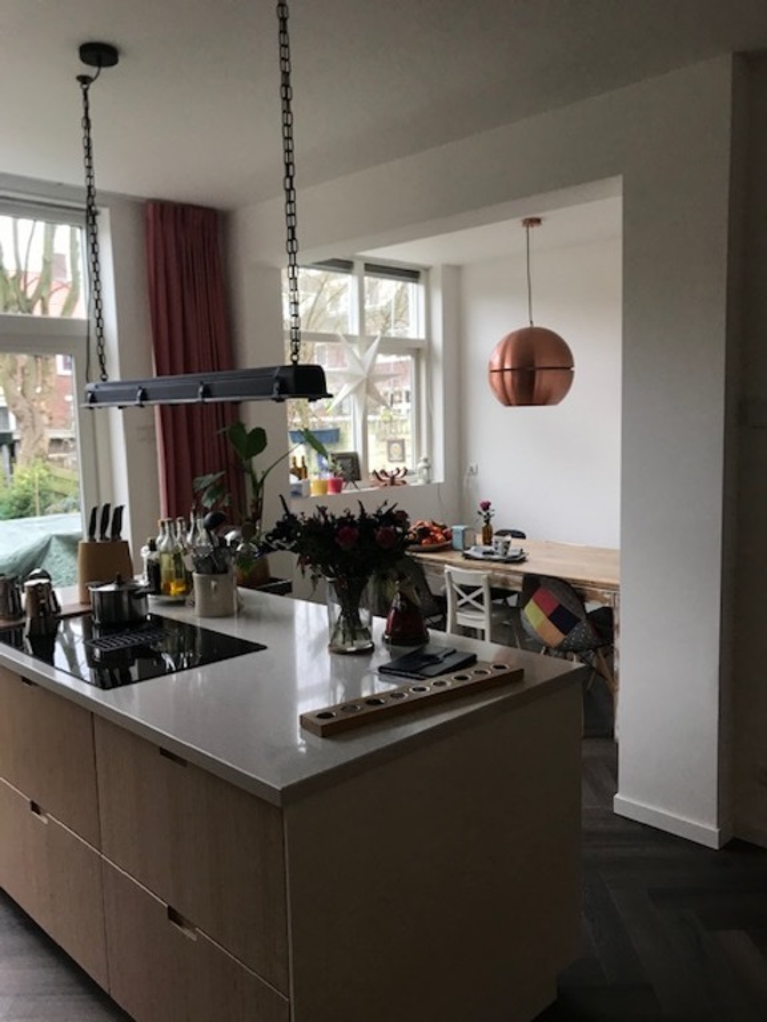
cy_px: 511
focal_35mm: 28
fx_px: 827
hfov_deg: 49.7
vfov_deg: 63.4
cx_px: 384
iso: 20
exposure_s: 1/33
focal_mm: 3.99
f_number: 1.8
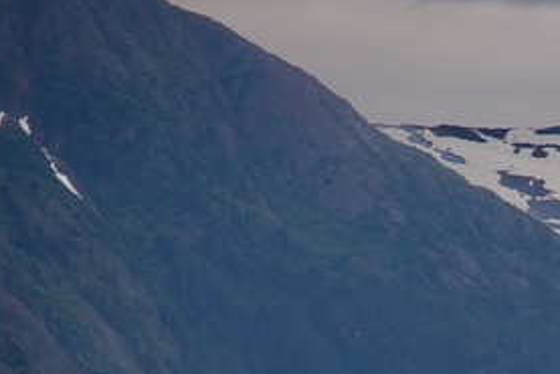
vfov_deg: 2.5
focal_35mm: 554
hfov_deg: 3.7
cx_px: 983
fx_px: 8622
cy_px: 586
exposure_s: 1/250
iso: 125
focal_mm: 120
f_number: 4
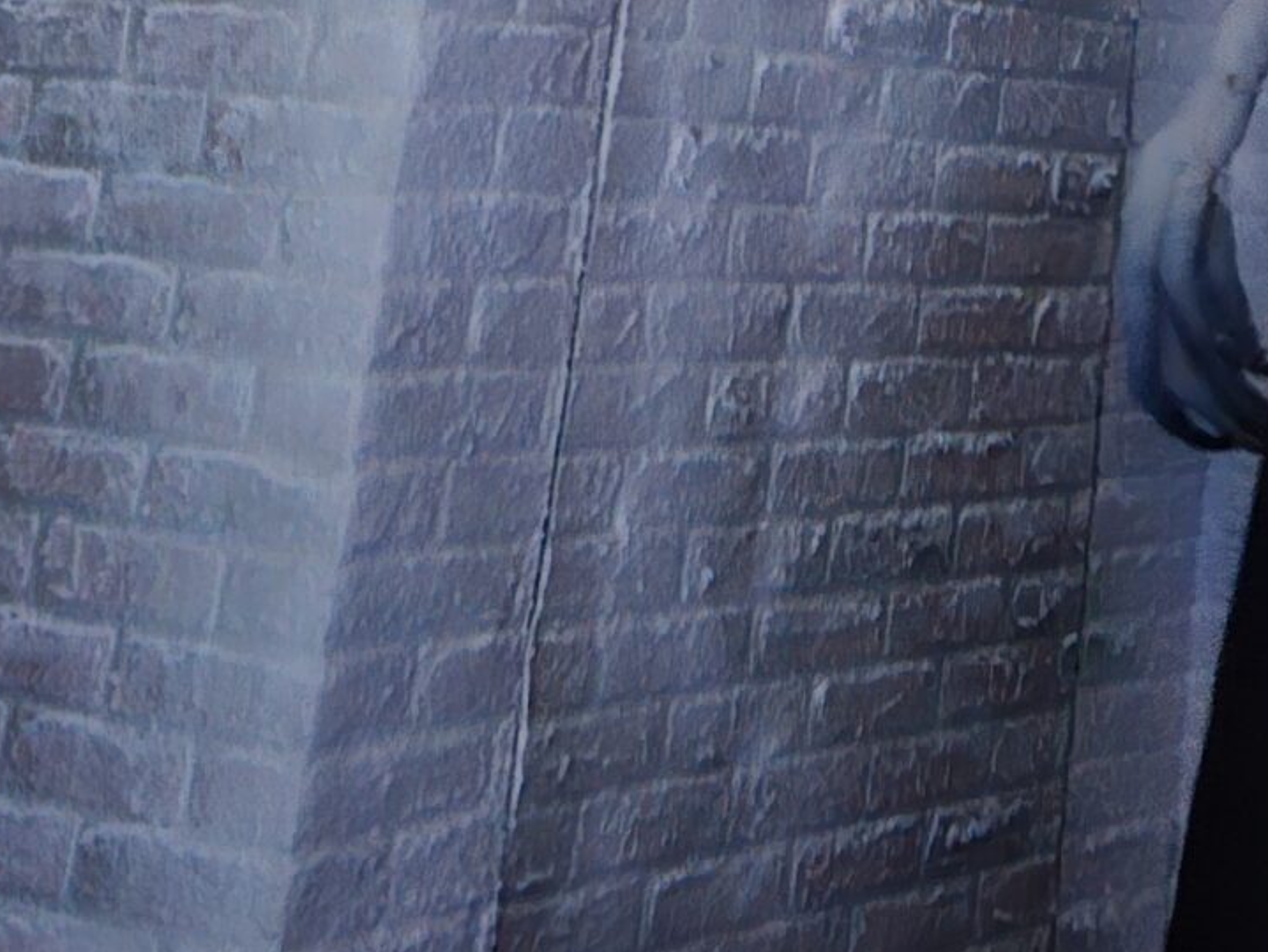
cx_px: 1280
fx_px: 3005
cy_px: -737
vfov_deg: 15.6
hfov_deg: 22.8
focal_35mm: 82
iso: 1600
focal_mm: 5.4
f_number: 1.8
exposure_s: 1/8
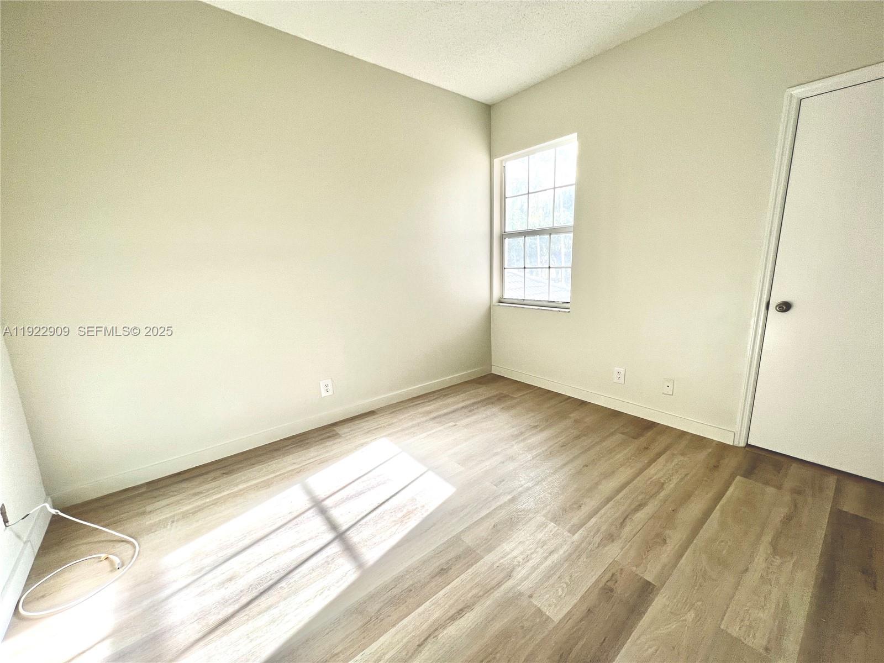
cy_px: 332
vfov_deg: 89.9
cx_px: 442
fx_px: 332
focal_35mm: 13
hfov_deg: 106.2
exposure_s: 1/215
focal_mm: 1.57
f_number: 1.8
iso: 32
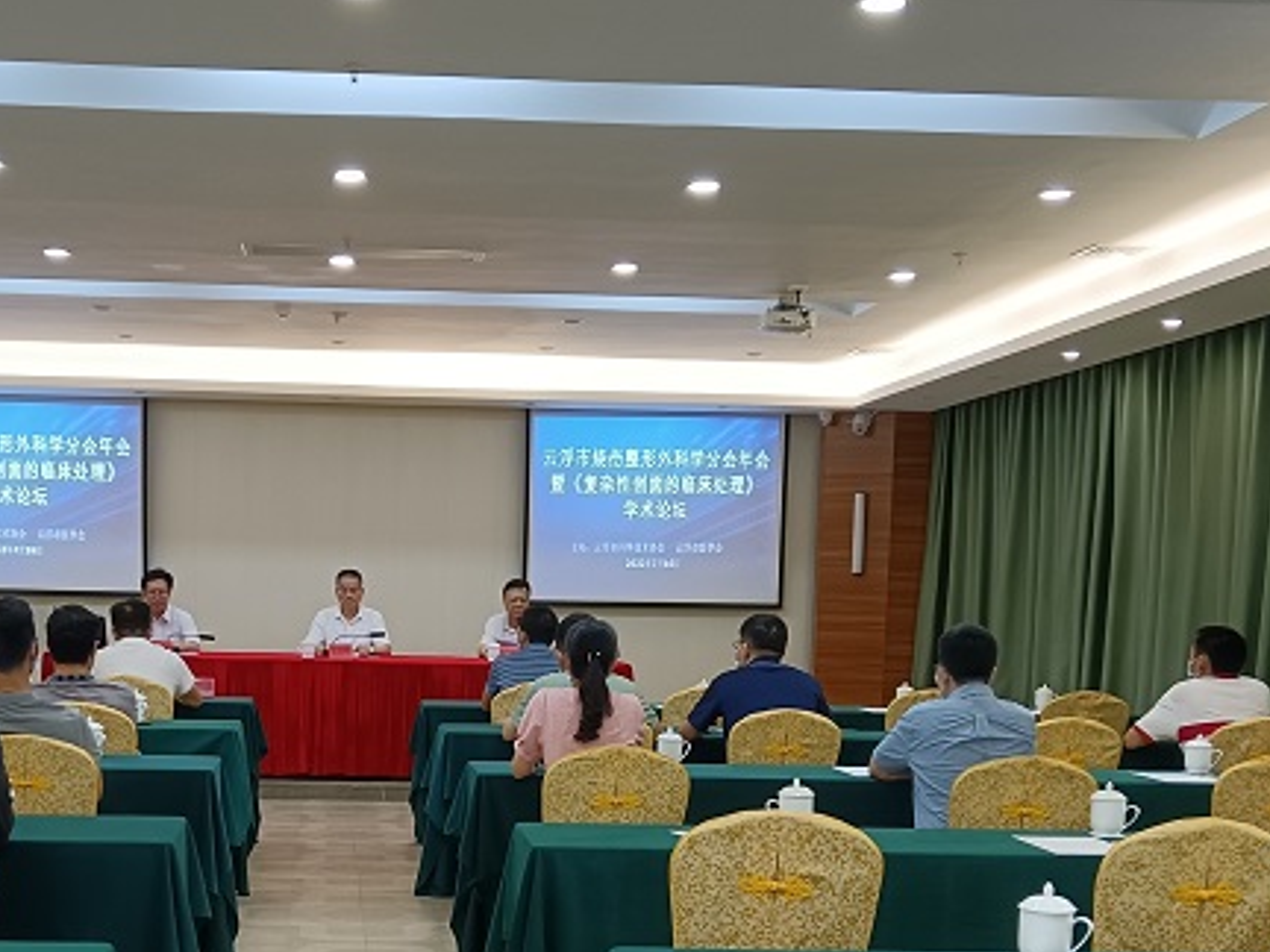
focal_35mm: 50
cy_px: 817
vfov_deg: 28.2
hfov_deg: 37.7
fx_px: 1834
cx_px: 409
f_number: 1.9
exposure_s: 1/50
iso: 495
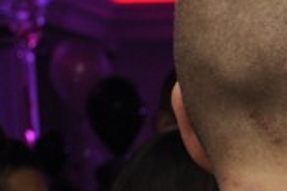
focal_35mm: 241
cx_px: 482
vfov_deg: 5.6
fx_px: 1921
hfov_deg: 8.3
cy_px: 366
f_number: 5
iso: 400
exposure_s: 1/60
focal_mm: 28
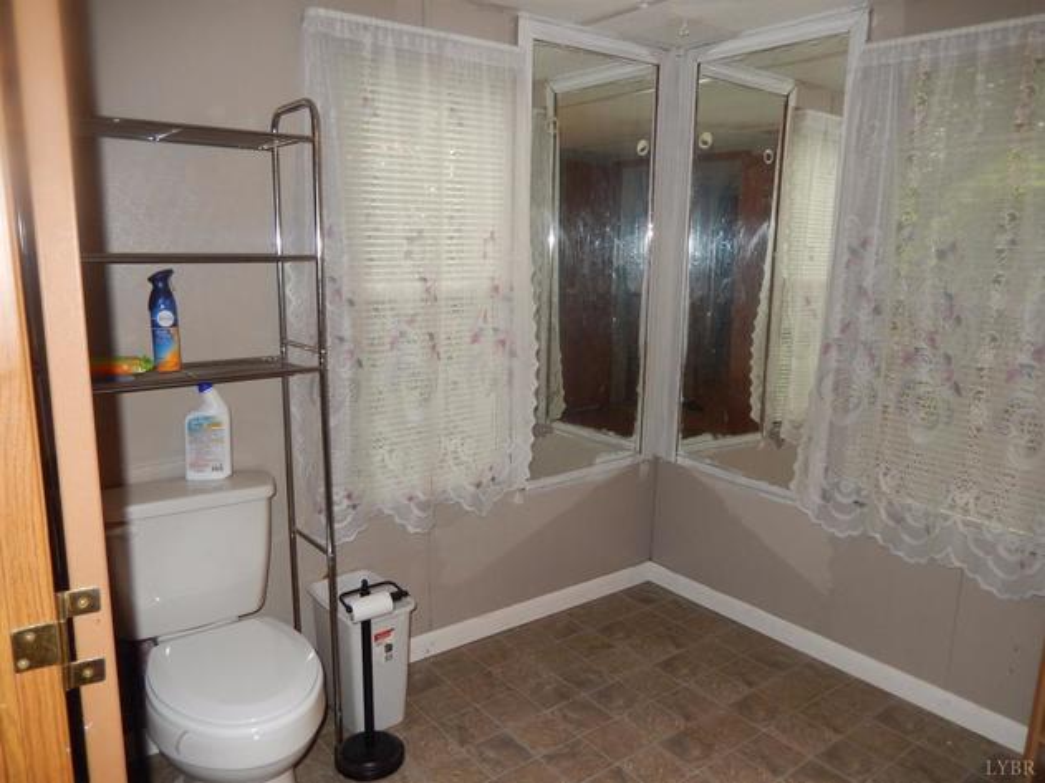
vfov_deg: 54.9
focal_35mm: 25
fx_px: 755
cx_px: 522
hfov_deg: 69.4
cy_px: 392
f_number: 3.4
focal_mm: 4.5
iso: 200
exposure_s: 1/30
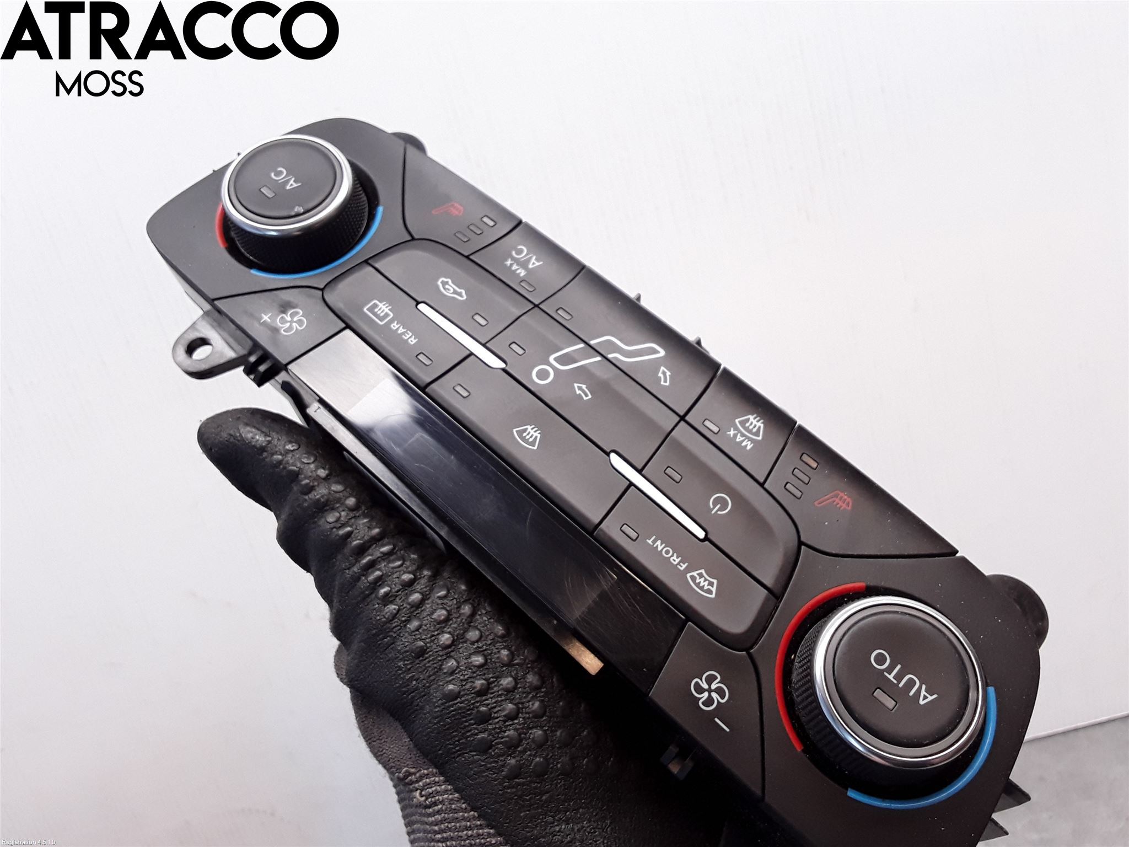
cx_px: 564
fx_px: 913
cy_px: 424
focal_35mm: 28
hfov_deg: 63.4
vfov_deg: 49.7
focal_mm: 2.91
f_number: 1.9
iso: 100
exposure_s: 1/145
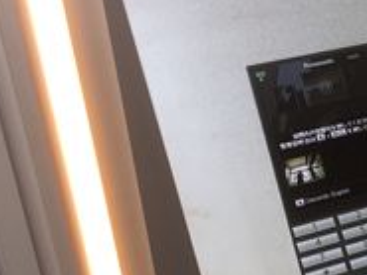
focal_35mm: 94
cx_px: 458
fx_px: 997
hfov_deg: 19.5
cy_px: 253
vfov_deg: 15.5
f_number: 2.2
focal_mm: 4.15
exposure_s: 1/60
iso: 40
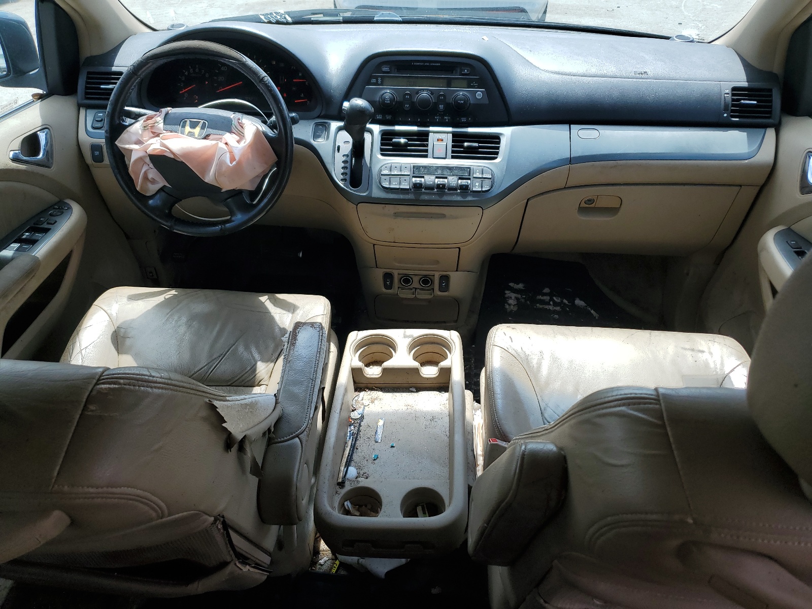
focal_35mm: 26
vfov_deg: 53.1
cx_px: 406
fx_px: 610
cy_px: 304
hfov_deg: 67.3
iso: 50
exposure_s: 1/909
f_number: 1.5
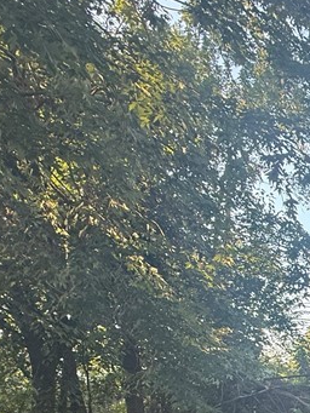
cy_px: 409
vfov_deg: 39.7
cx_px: 493
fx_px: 501
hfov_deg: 24.5
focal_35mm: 42
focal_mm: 2.22
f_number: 2.2
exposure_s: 1/99
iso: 80
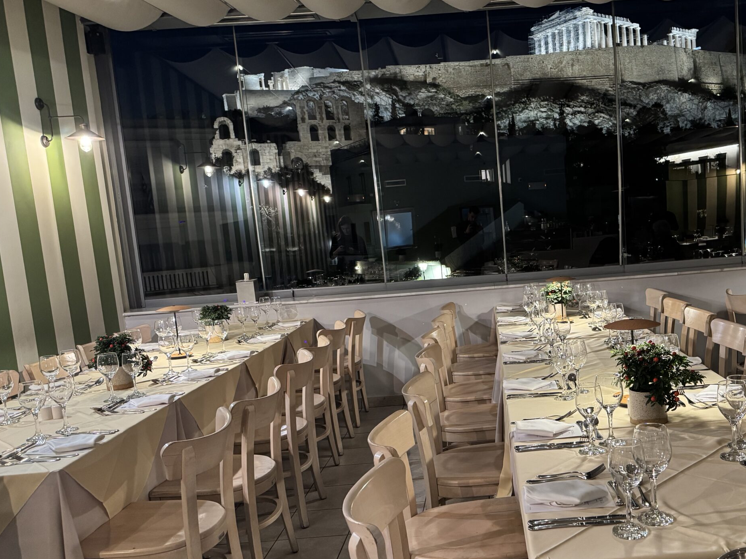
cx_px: 508
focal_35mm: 33
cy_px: 320
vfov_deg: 42.8
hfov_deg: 54.0
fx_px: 711
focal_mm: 6.76
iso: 640
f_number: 1.78
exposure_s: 1/33
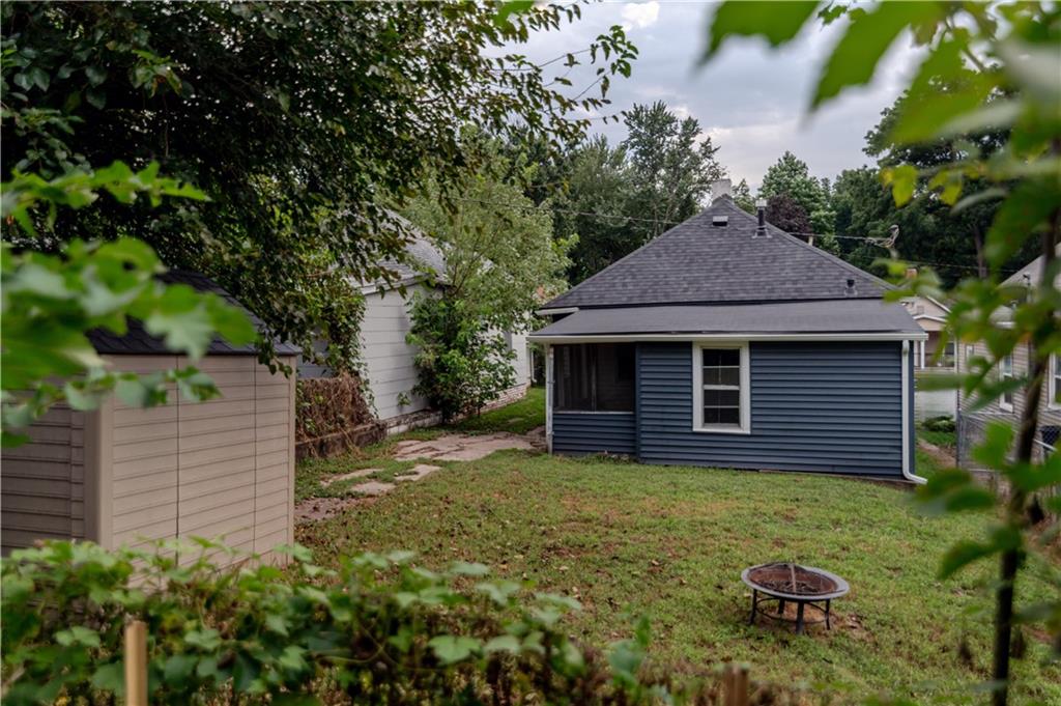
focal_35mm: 28
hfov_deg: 65.5
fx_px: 825
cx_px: 530
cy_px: 353
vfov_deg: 46.3
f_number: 3.2
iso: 100
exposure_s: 1/640
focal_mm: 28
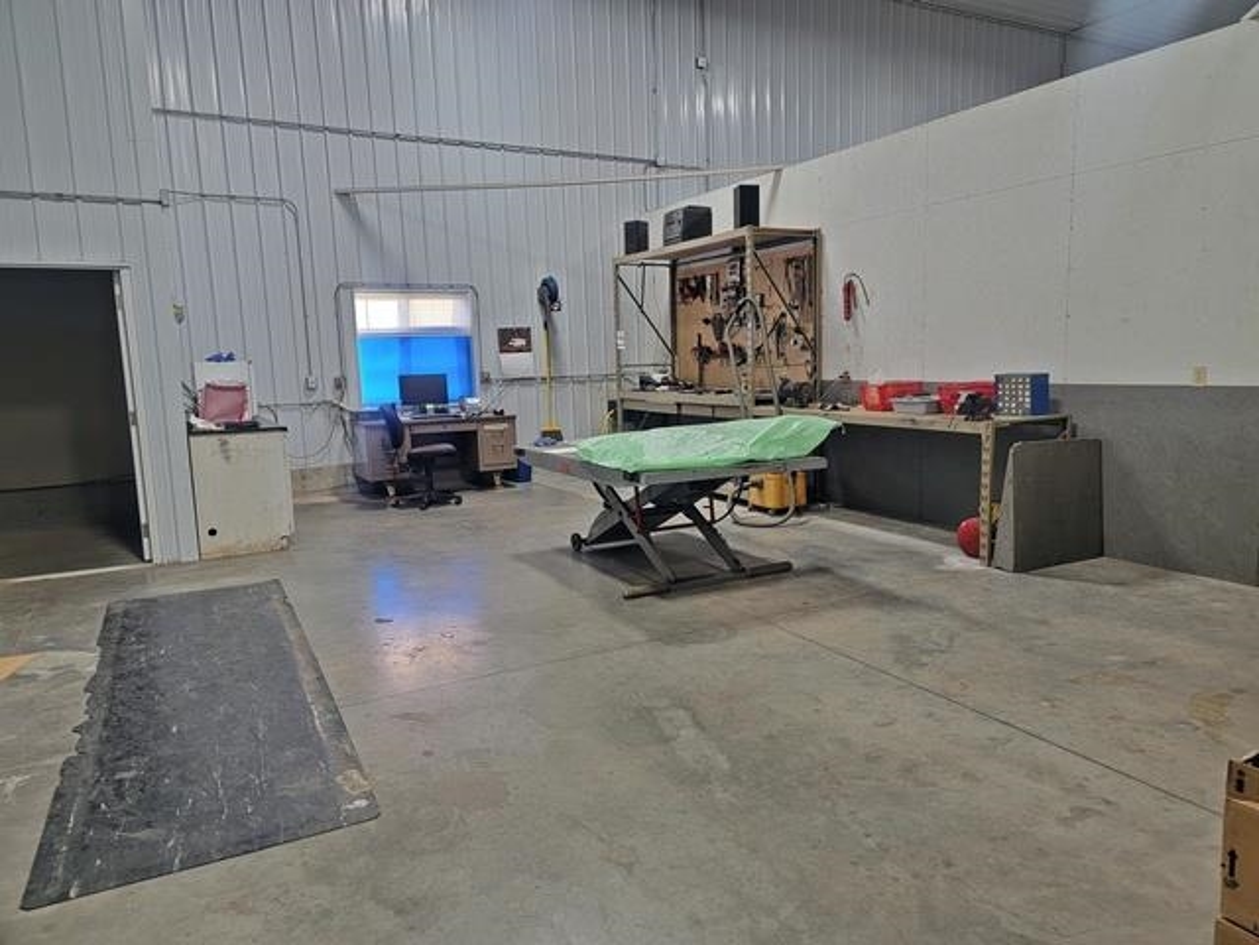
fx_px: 873
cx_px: 630
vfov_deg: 56.8
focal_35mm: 24
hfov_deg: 71.6
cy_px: 472
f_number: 1.8
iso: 160
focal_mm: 6.7
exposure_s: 1/60
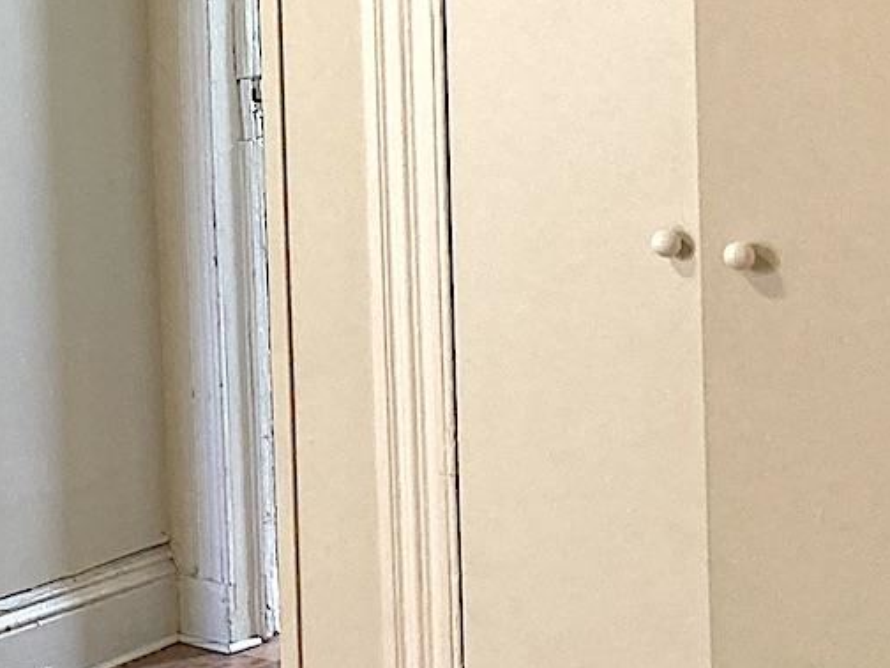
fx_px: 2571
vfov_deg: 14.6
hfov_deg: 17.3
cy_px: 57
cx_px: -510
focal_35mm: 100
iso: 125
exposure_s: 1/60
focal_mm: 3.99
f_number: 1.8
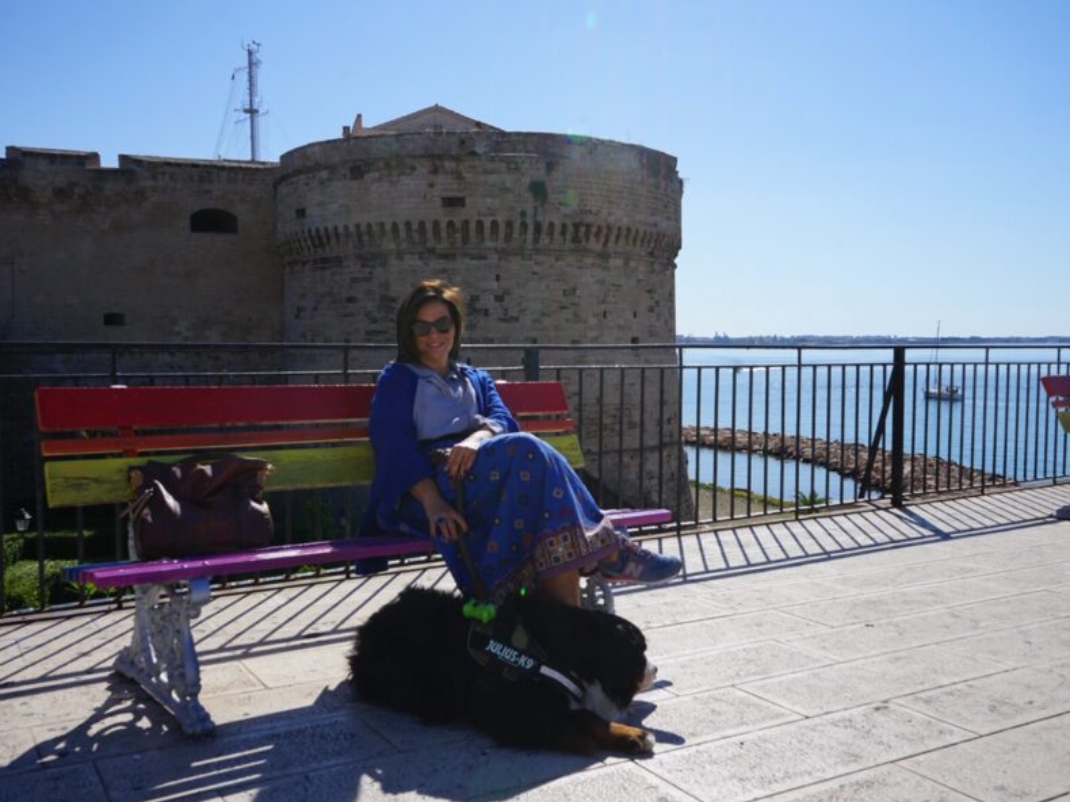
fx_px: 1051
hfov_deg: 54.0
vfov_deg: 41.8
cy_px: 402
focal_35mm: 34
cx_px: 542
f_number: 13
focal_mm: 31
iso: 100
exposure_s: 1/160
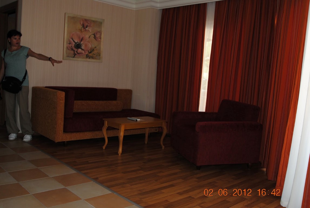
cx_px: 155
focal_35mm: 36
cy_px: 104
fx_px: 310
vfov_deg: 37.0
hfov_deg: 53.1
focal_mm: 24
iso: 200
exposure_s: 1/60
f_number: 4.5
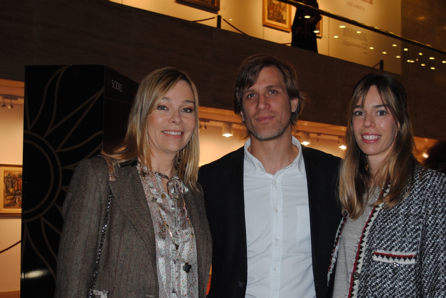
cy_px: 204
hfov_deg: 36.8
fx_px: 670
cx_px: 254
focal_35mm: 54
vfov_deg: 25.0
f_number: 4
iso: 200
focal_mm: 24
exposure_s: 1/60
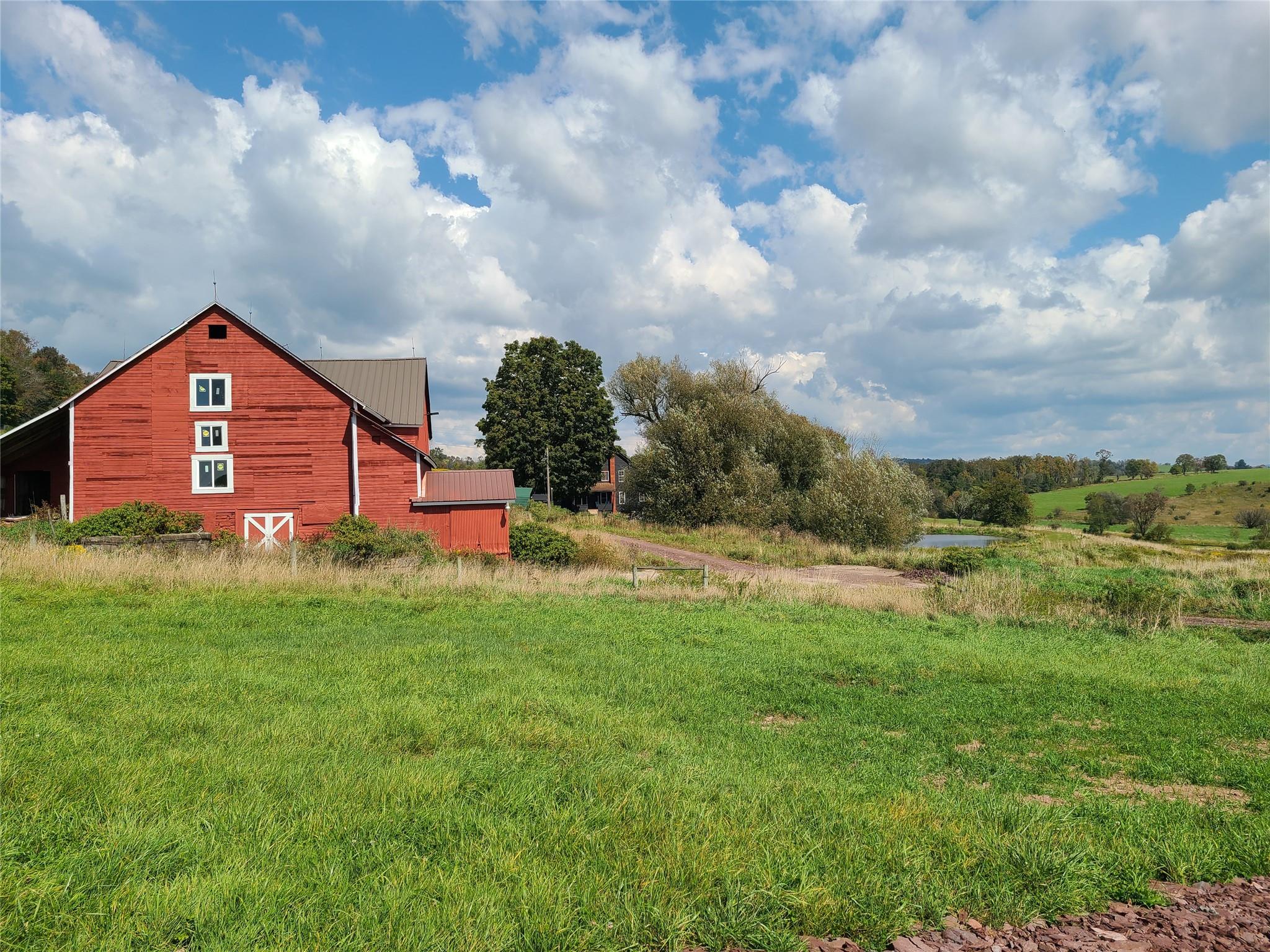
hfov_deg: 67.3
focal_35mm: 26
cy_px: 476
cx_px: 635
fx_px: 954
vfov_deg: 53.1
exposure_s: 1/2953
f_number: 1.8
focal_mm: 5.4
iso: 40
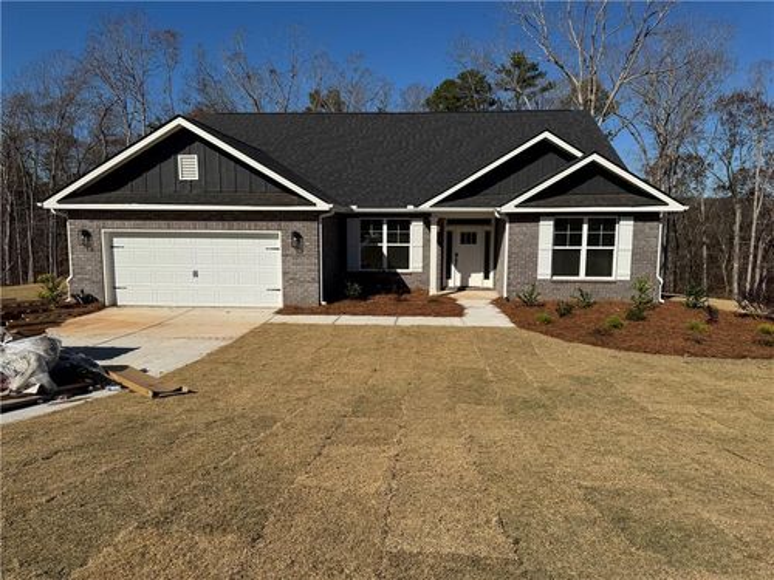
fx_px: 537
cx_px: 387
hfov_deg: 71.6
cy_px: 290
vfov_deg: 56.8
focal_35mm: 24
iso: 80
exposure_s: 1/10417
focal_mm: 6.76
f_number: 1.78
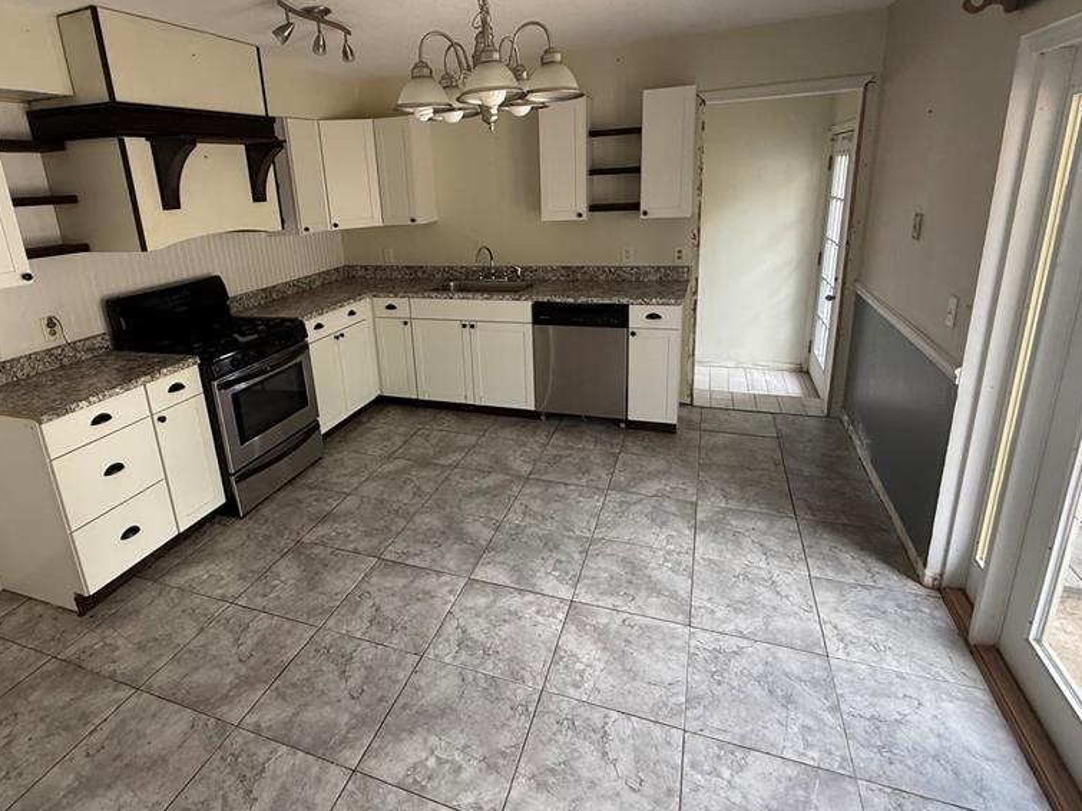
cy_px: 341
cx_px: 477
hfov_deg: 84.3
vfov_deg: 68.2
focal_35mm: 19
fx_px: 594
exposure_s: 1/99
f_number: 2.2
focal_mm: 2.22
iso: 200
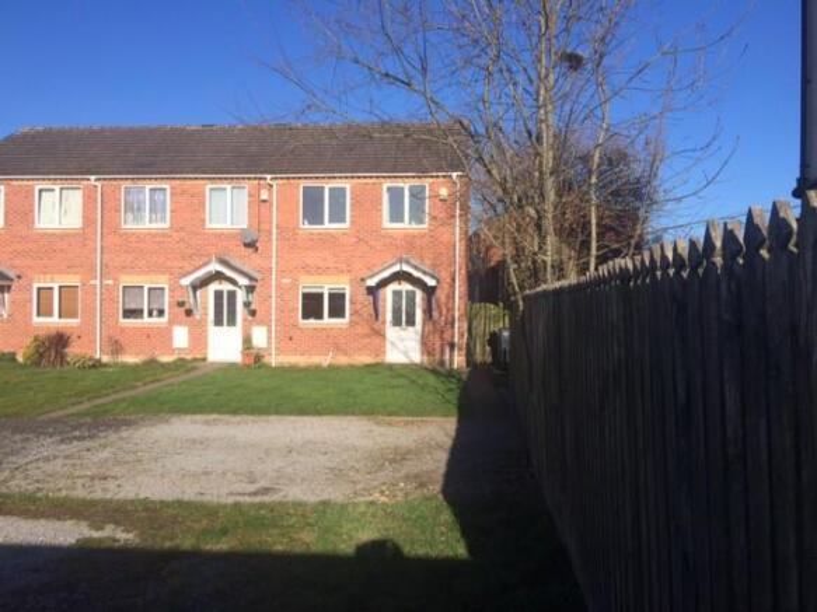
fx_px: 684
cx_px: 408
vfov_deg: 48.2
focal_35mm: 29
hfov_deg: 61.7
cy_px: 306
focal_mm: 4.15
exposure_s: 1/2160
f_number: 2.2
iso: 32
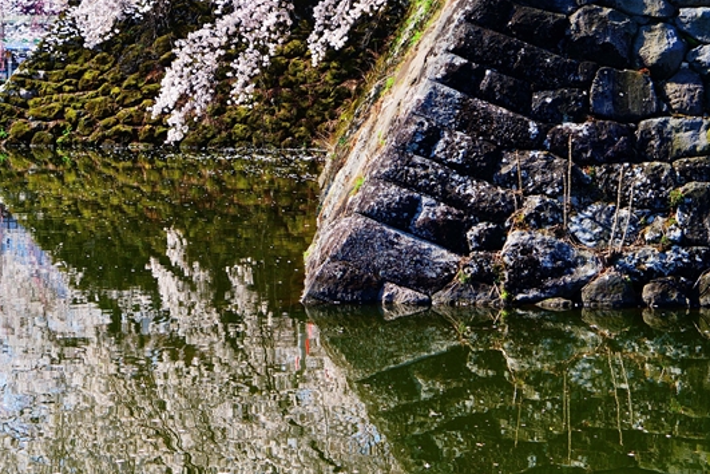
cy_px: 82
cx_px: 355
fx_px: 2051
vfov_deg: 13.1
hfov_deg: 19.6
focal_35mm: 104
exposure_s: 1/160
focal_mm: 46
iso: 100
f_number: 6.3
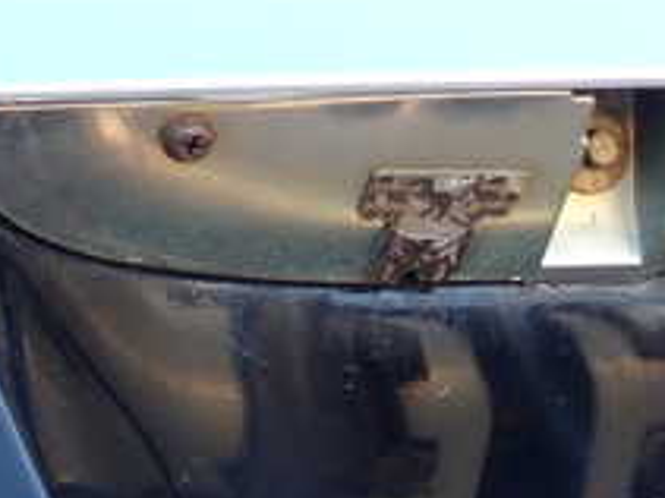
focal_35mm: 125
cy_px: 309
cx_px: 860
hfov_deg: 15.1
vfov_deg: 11.8
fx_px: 2400
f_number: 2.9
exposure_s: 1/80
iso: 200
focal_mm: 7.84
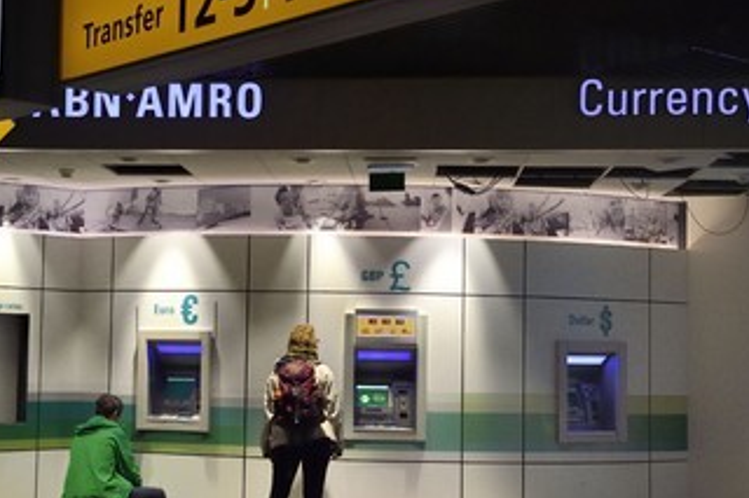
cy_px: 267
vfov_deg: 21.5
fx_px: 1310
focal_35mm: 63
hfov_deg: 31.8
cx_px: 279
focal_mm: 48
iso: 3200
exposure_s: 1/640
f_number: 9
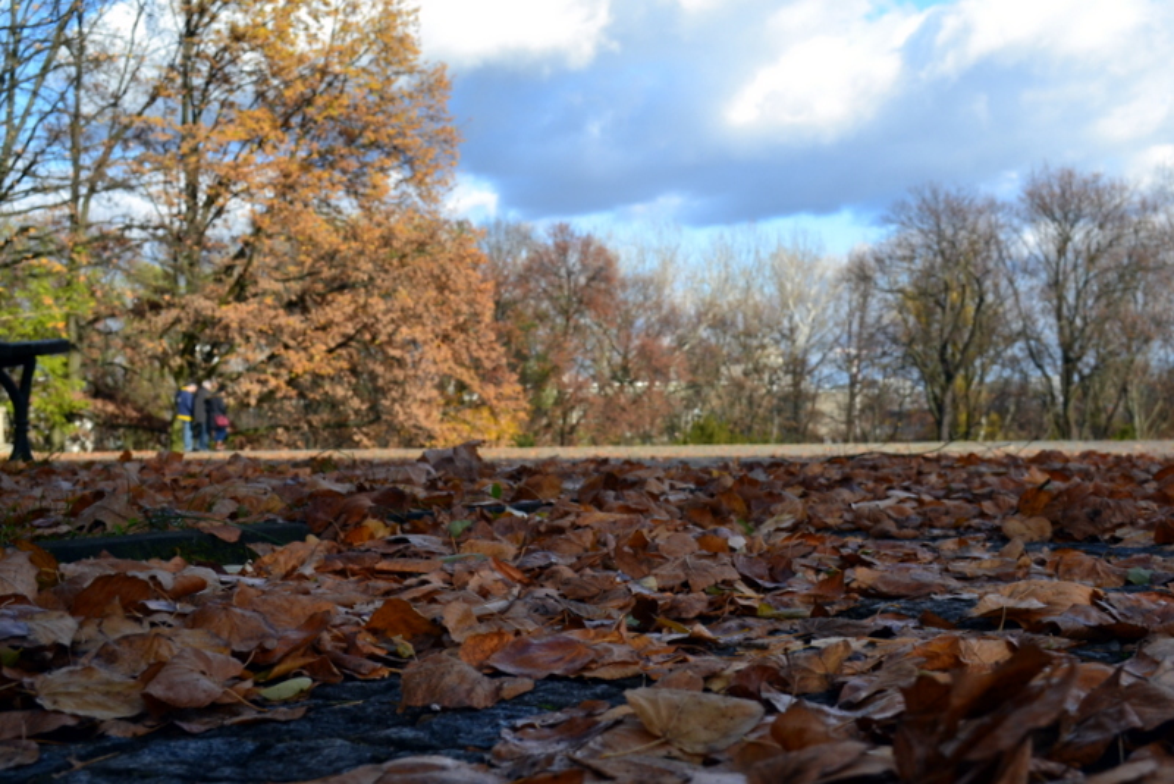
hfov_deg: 46.4
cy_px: 392
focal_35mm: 42
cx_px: 587
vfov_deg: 31.9
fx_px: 1370
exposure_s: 1/160
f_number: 9
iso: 400
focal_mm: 28
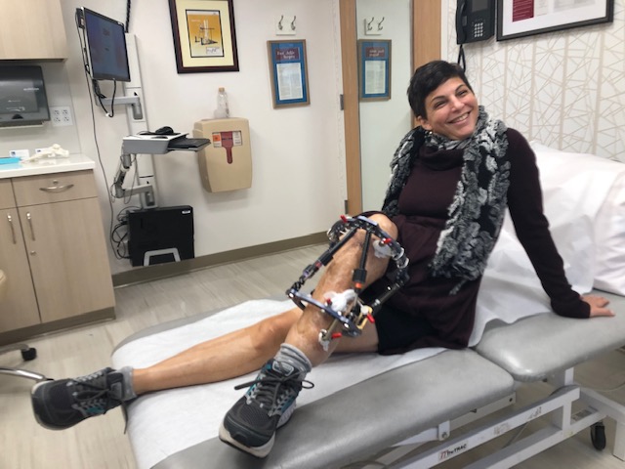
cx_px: 312
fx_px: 506
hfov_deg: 63.4
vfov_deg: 49.7
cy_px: 234
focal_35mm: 28
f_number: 1.8
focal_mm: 3.99
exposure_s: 1/100
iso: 80
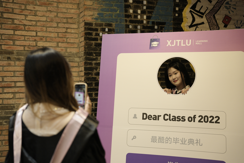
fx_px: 359
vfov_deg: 25.6
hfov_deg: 37.5
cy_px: 82
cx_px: 122
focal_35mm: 53
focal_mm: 53
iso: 1250
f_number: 2.8
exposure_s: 1/200
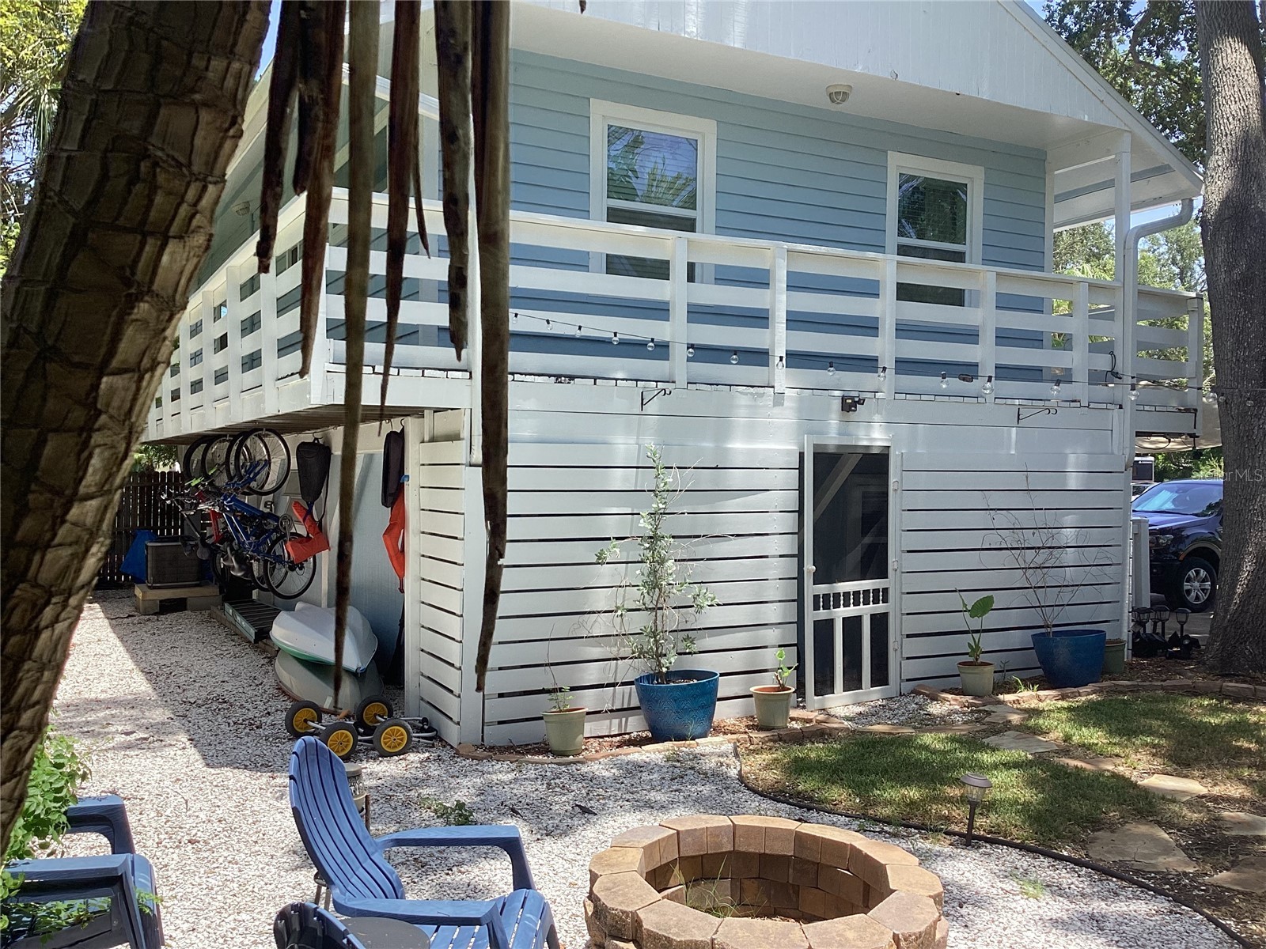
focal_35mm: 31
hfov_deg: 58.4
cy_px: 474
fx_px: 1134
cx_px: 633
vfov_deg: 45.4
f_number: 2.4
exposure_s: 1/515
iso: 25
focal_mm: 3.3
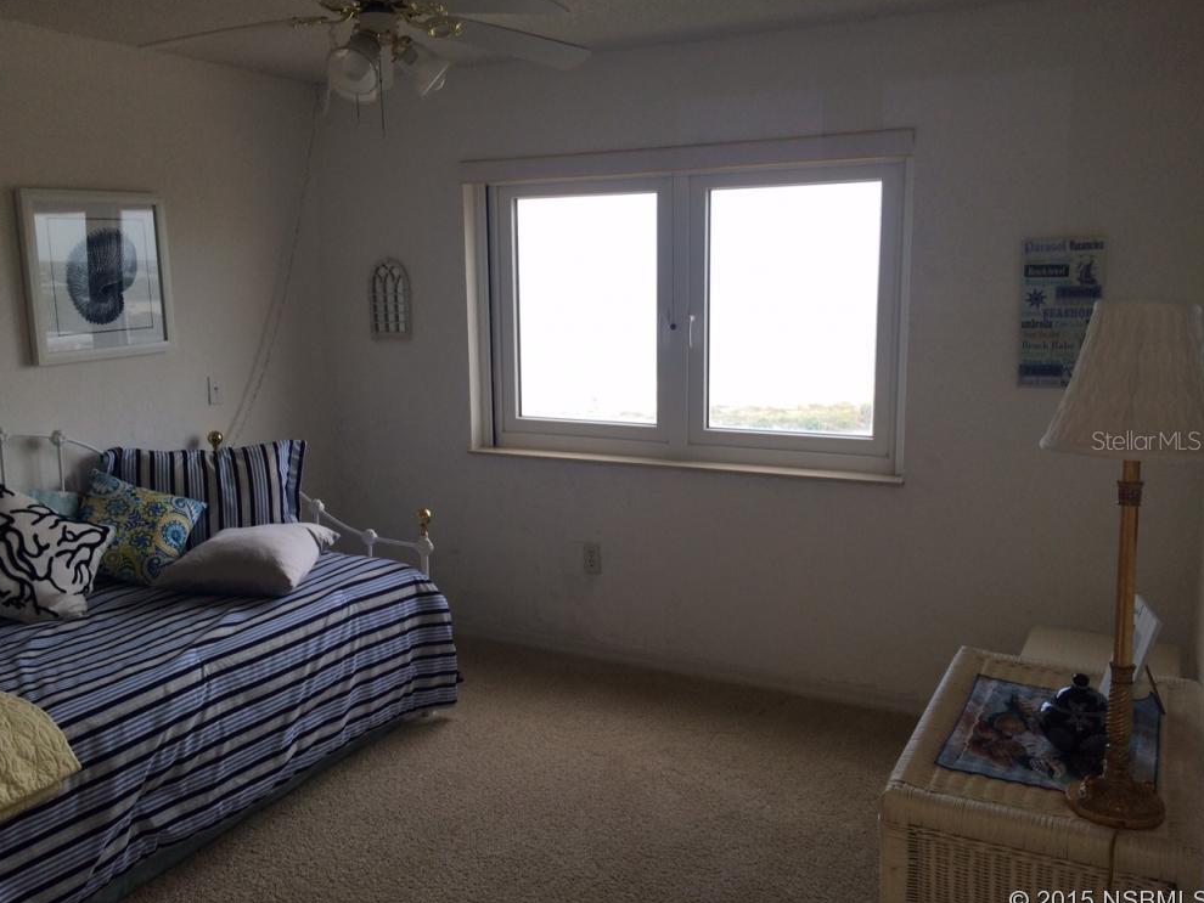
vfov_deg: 46.8
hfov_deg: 59.9
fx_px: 1044
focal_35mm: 30
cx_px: 584
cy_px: 441
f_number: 2.2
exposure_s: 1/60
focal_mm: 4.15
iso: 50
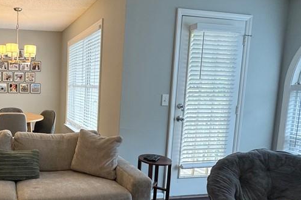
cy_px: 111
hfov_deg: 56.5
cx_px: 52
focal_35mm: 30
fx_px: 251
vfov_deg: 43.5
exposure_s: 1/60
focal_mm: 2.22
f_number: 2.2
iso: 160
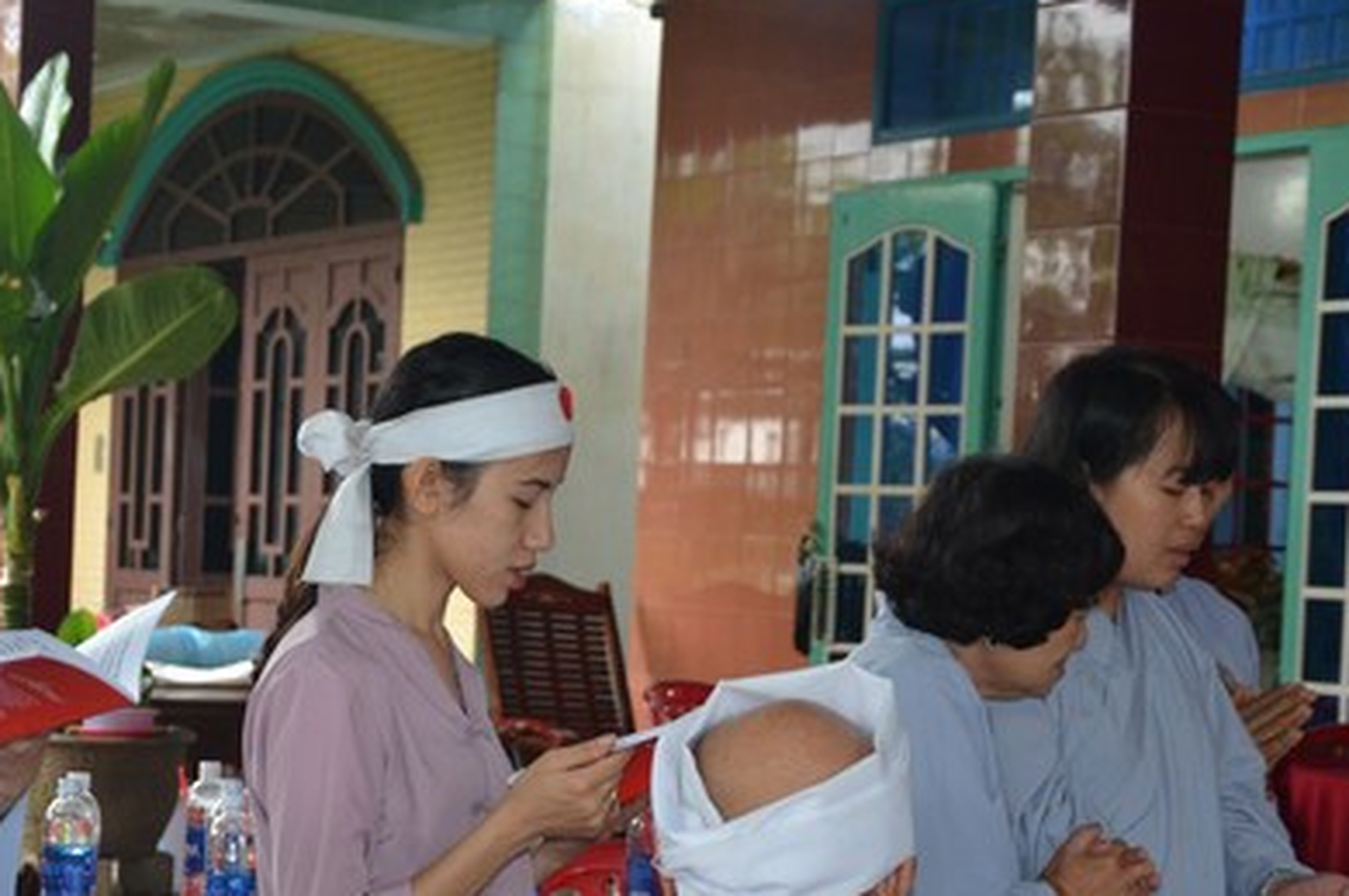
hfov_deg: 23.8
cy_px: 593
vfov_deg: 16.0
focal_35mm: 85
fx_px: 3181
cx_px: 446
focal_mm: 34
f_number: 4.5
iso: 640
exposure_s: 1/160
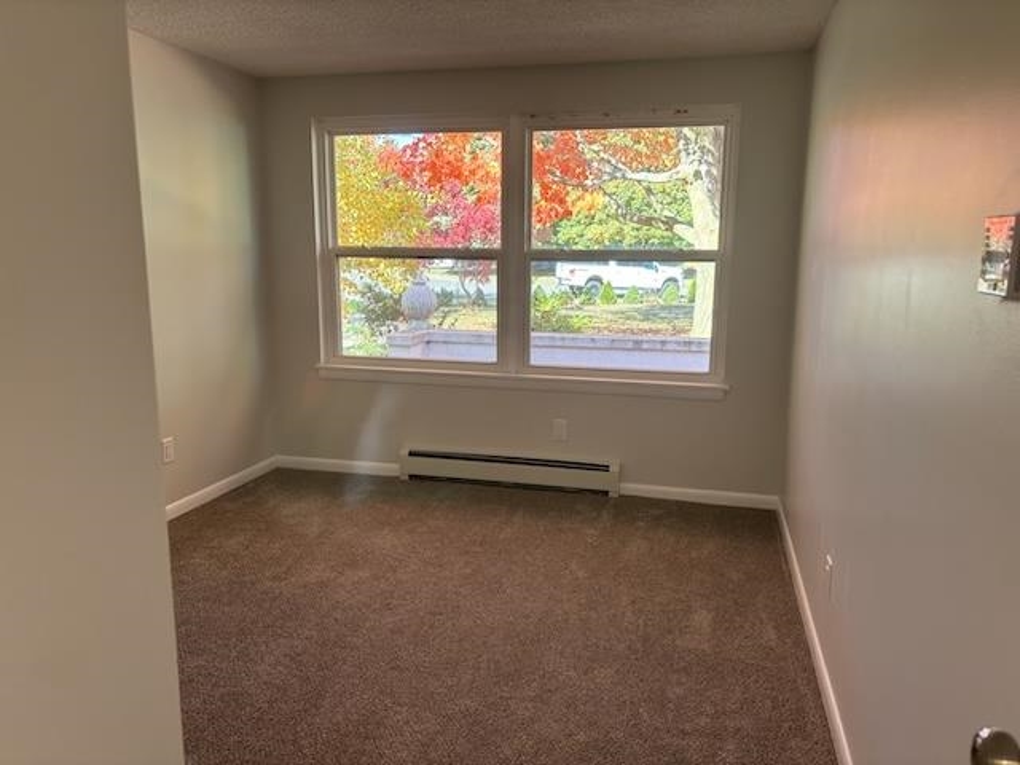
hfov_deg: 67.3
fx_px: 766
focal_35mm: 26
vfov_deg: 53.1
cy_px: 382
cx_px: 510
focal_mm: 5.96
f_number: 1.6
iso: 64
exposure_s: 1/120
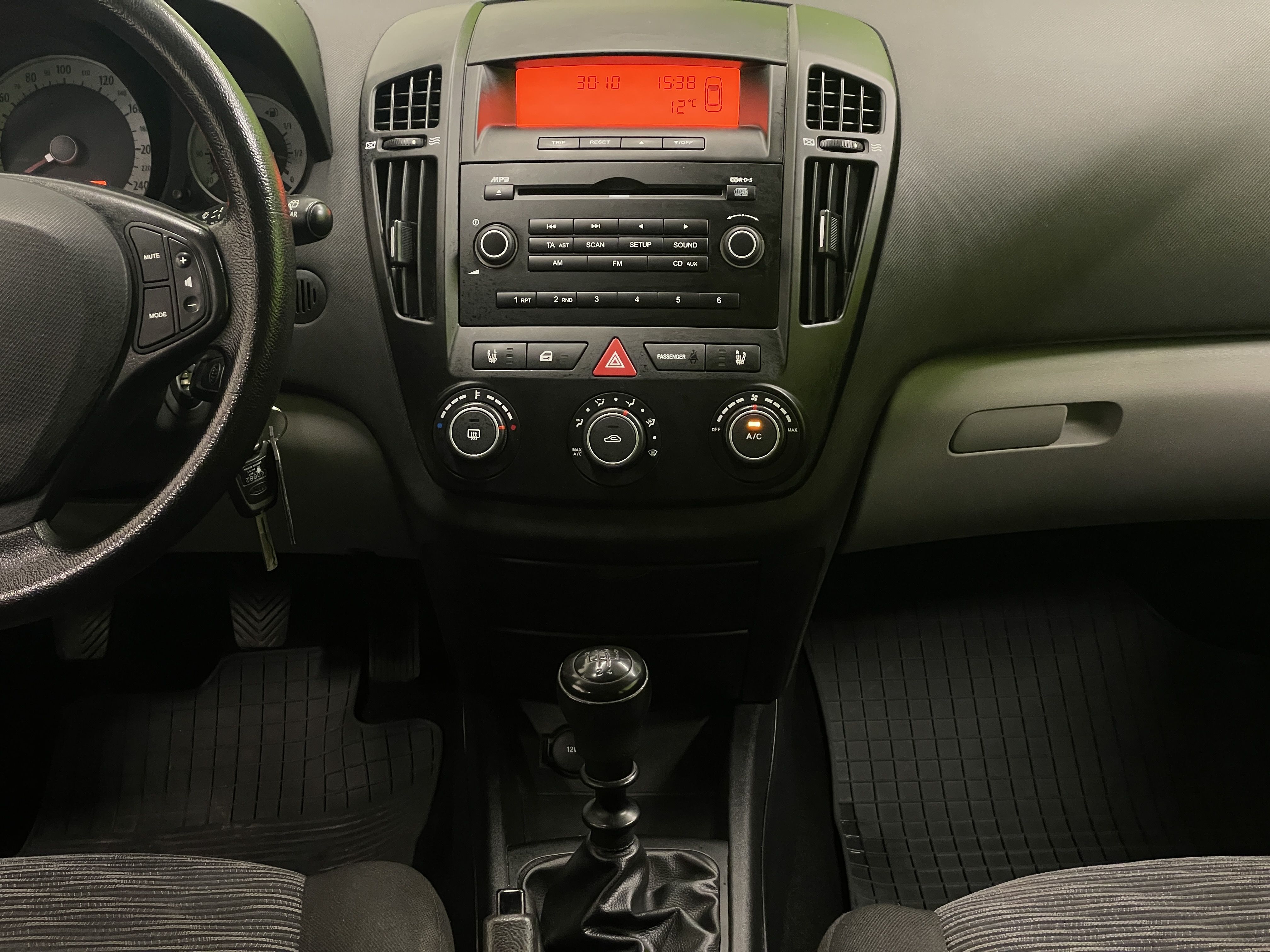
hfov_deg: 36.8
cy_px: 476
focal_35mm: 52
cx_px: 635
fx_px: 1908
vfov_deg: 28.0
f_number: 2
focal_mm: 6
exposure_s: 1/50
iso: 500
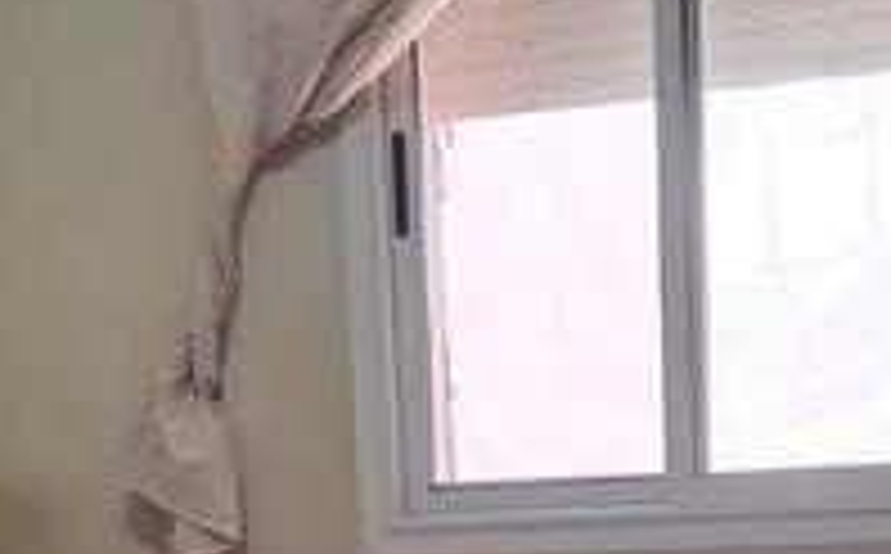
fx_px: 1915
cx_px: 284
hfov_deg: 26.0
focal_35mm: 79
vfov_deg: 15.7
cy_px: 689
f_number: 1.8
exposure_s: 1/60
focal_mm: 5.54
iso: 160
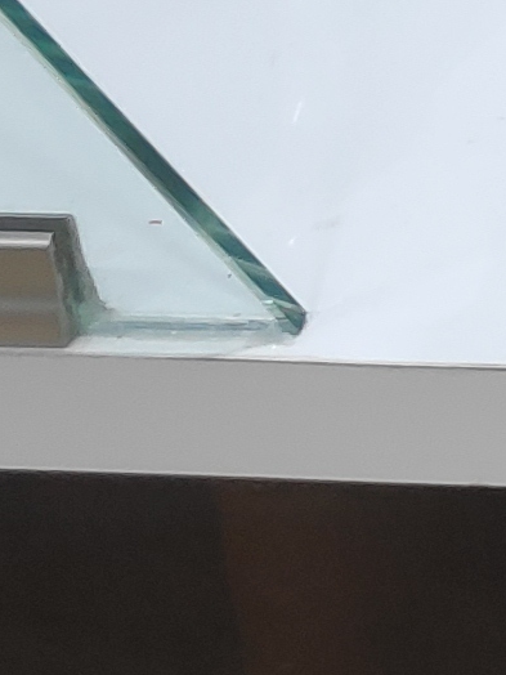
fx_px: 3001
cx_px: 1643
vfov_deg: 12.3
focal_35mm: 154
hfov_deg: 7.9
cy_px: -260
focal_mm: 3.94
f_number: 1.9
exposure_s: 1/100
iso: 339
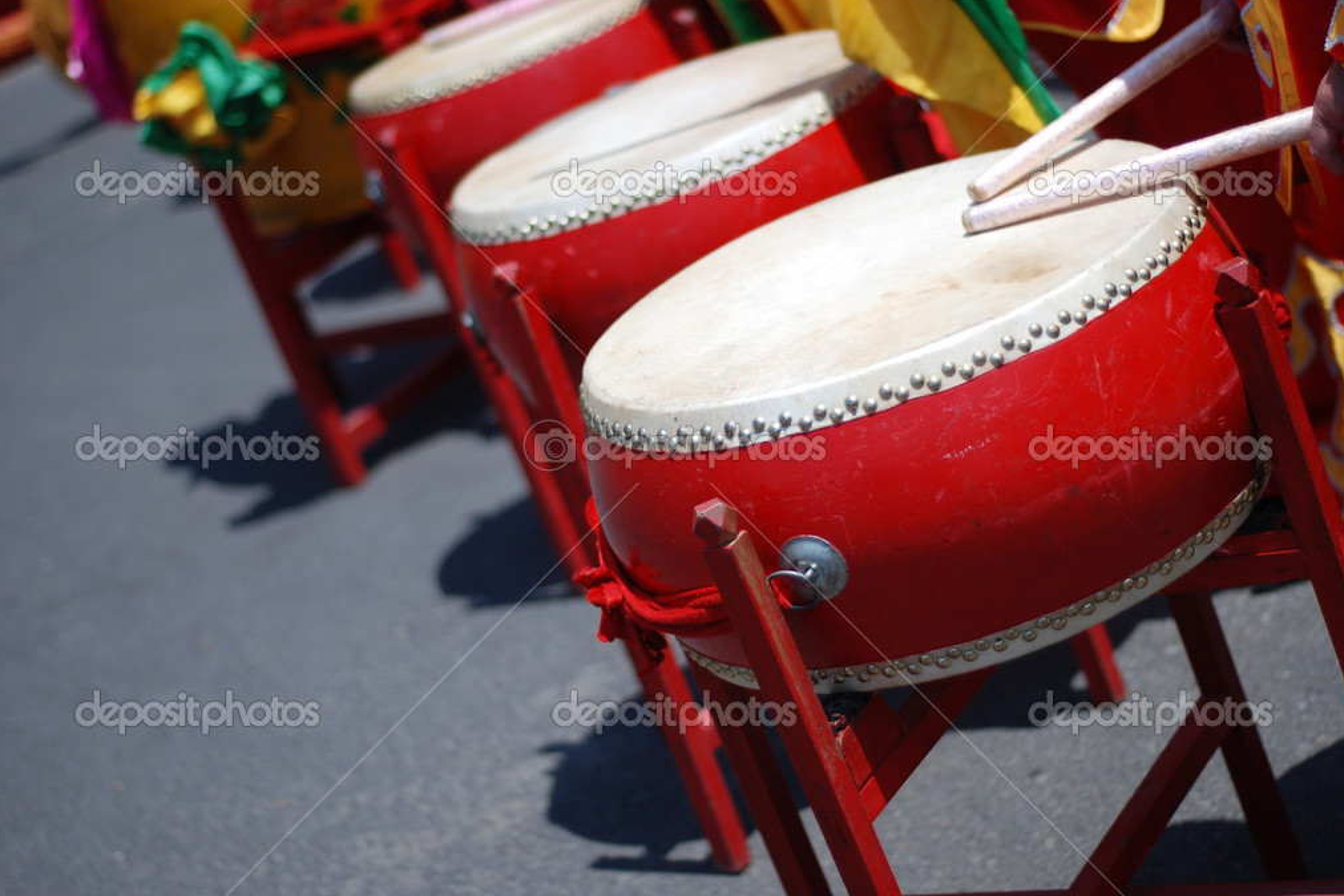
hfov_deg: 26.7
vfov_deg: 17.9
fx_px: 2837
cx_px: 675
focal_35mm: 76
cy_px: 447
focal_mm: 50
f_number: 2
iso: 100
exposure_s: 1/4000
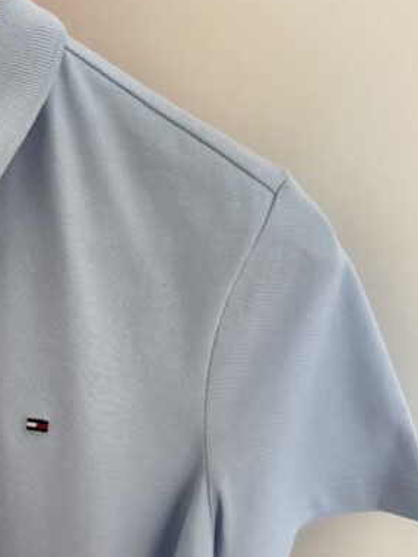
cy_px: 374
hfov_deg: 33.6
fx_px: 676
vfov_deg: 44.1
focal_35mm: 42
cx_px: 99
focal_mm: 6.76
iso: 100
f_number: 1.78
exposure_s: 1/100
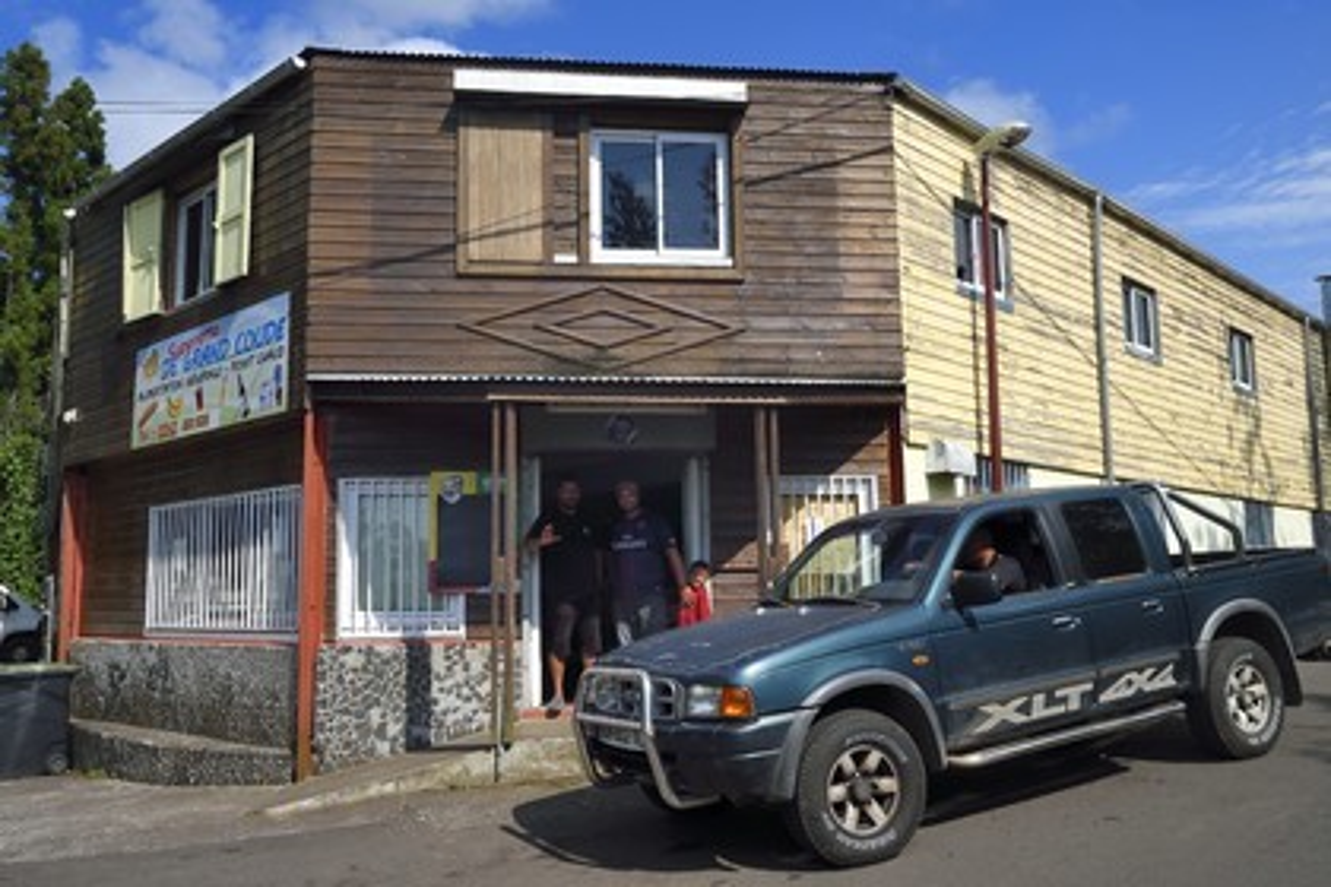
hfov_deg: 60.3
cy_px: 444
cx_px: 666
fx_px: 1146
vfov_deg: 42.3
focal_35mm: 31
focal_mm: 31
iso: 200
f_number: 13
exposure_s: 1/400
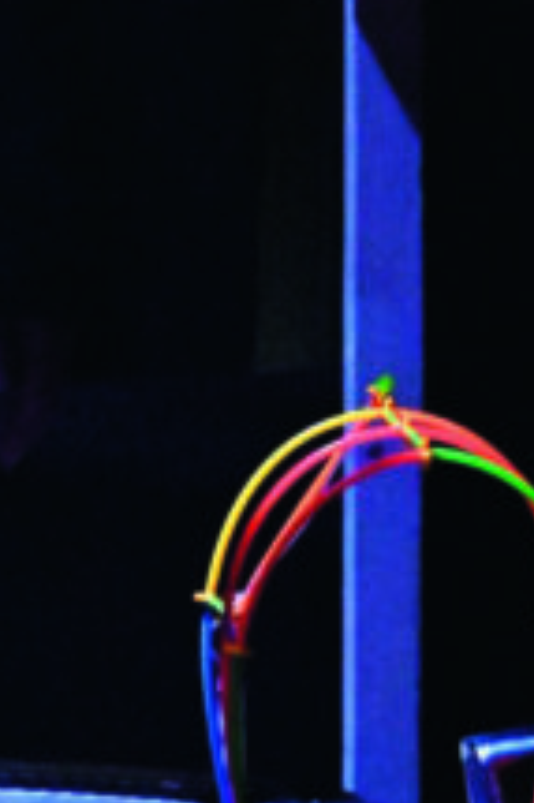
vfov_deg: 2.4
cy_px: 138
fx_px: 18986
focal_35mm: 852
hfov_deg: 1.6
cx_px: -650
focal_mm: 170
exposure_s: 1/100
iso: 12800
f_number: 2.8
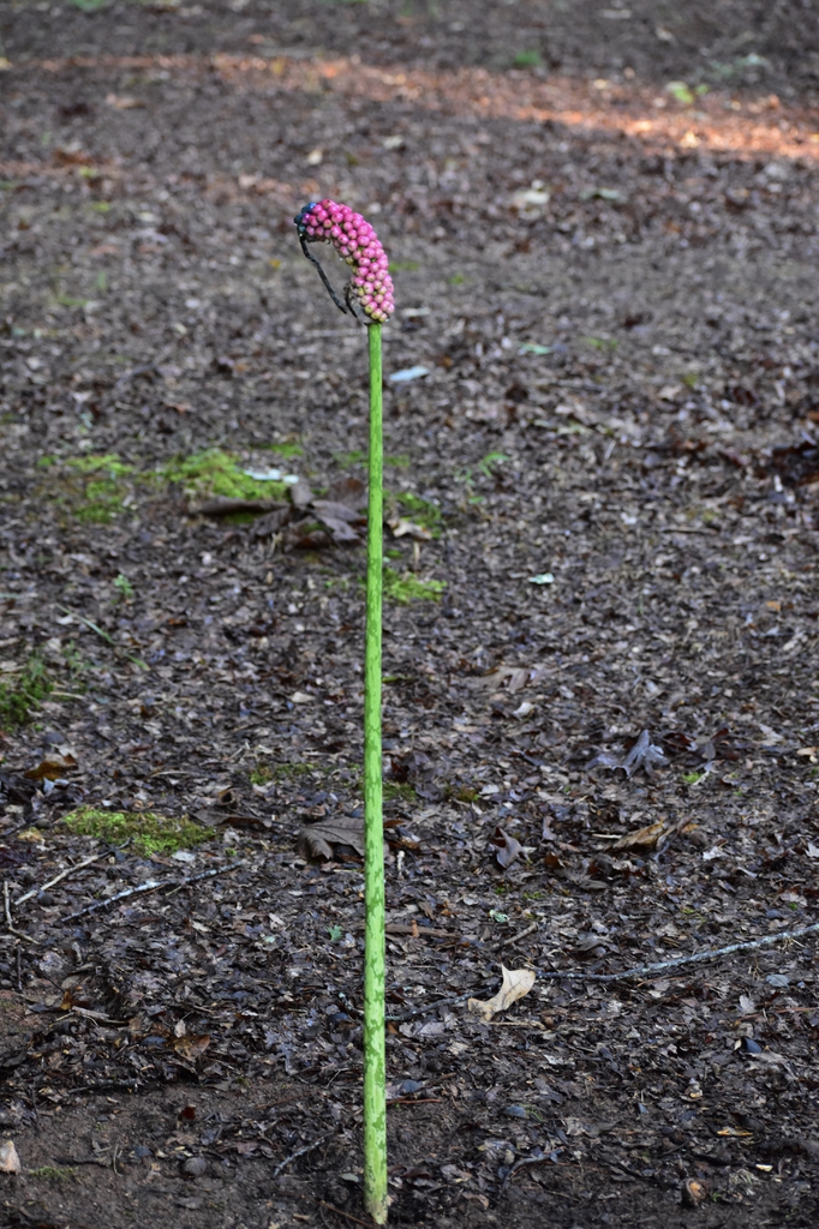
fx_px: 3585
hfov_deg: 13.0
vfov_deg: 19.5
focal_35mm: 105
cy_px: 614
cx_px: 410
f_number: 5
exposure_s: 1/125
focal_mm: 70
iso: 1600
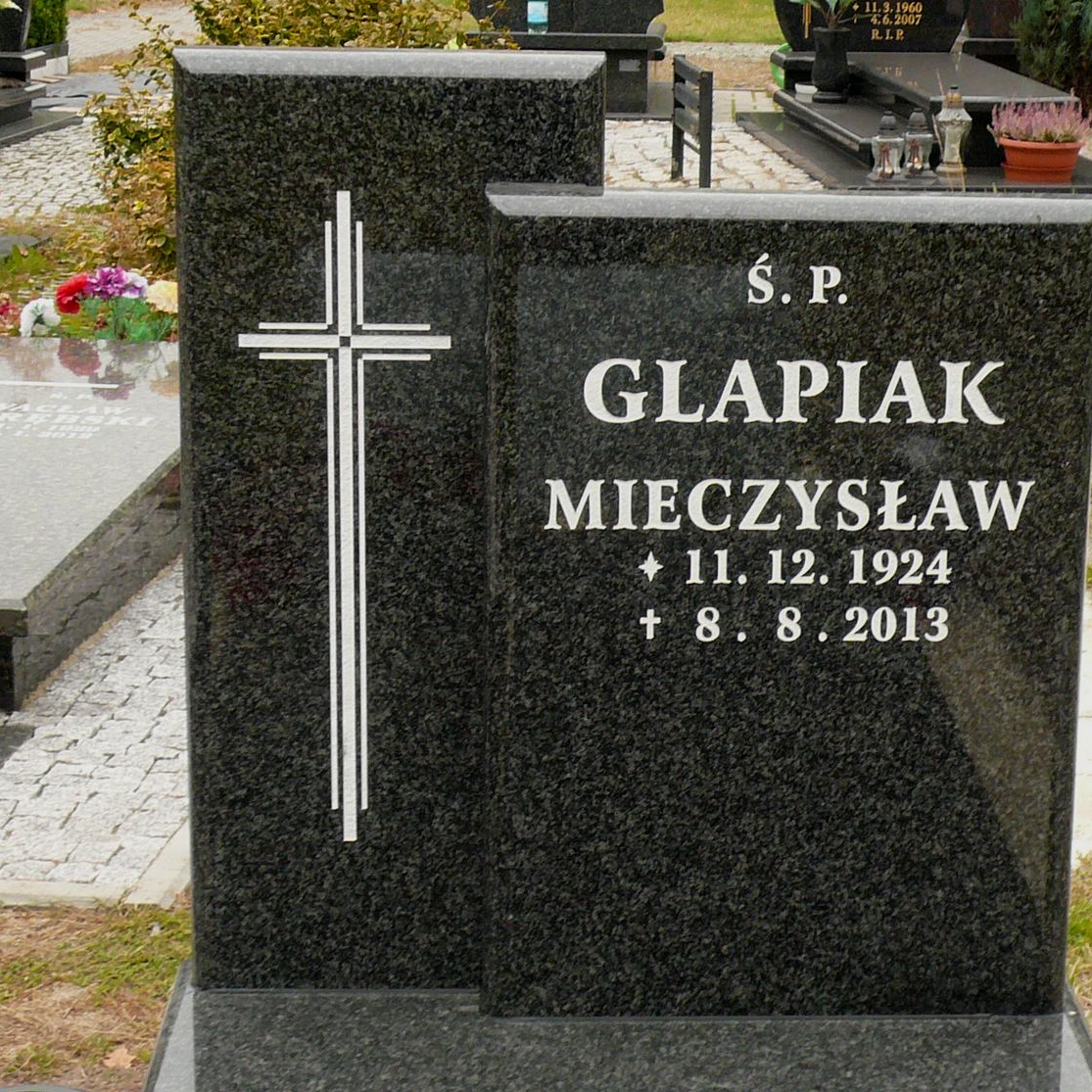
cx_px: 718
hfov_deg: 19.7
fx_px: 3141
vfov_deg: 19.7
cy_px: 543
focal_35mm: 88
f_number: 3.6
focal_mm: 8.1
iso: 100
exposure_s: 1/60
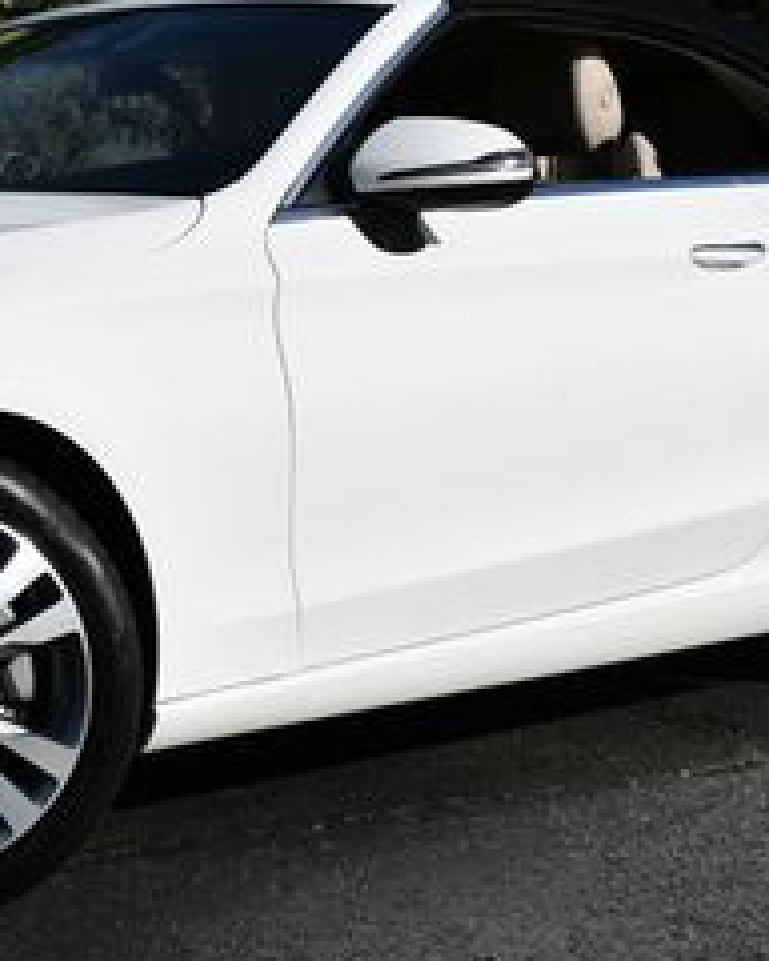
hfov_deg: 14.5
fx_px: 2987
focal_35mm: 105
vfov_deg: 18.1
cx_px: 20
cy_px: 176
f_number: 10
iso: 100
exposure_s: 1/400
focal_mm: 21
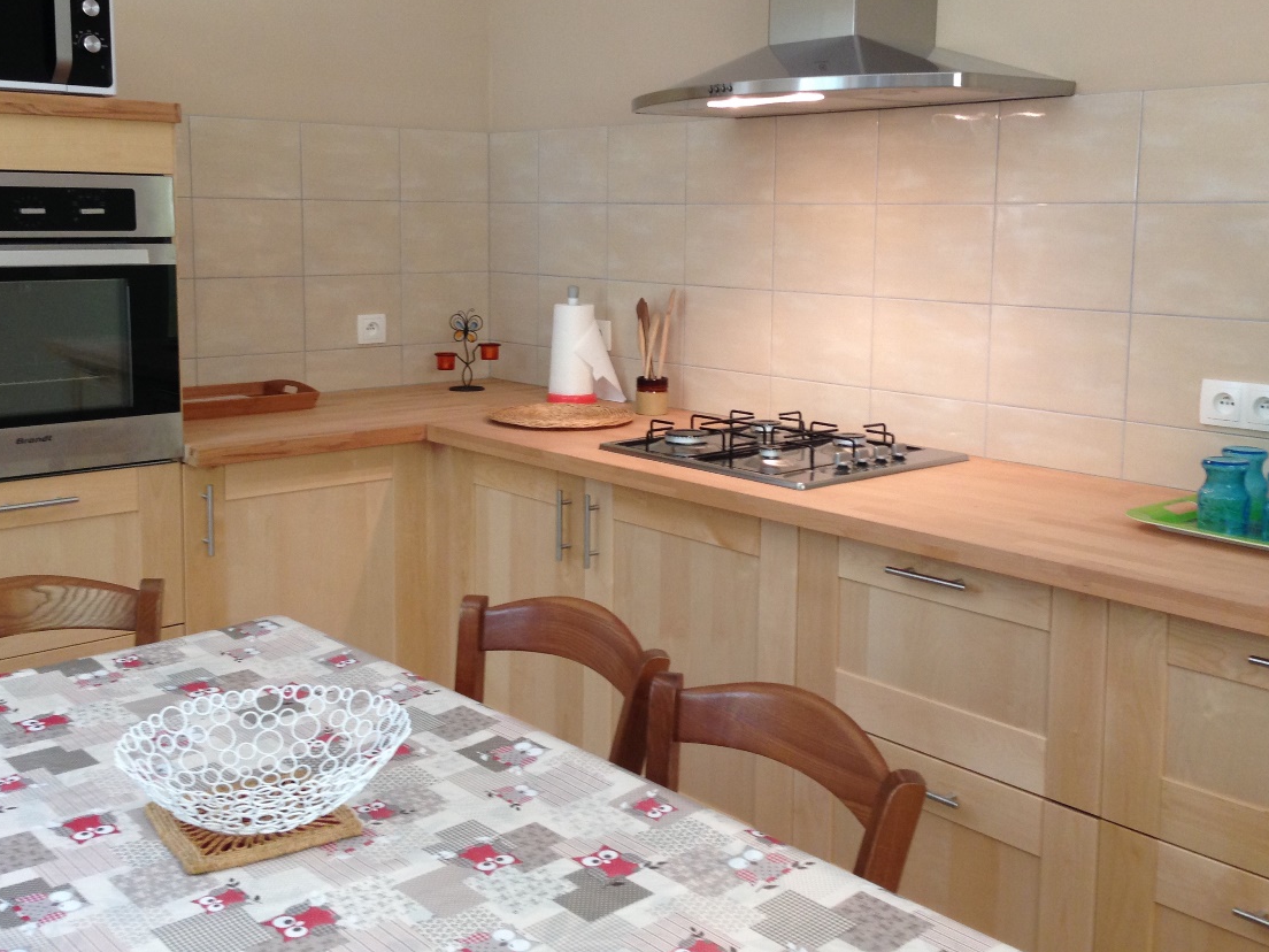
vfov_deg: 35.8
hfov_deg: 46.8
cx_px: 630
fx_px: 1466
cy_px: 378
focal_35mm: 40
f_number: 2.4
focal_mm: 4.12
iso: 80
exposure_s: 1/20
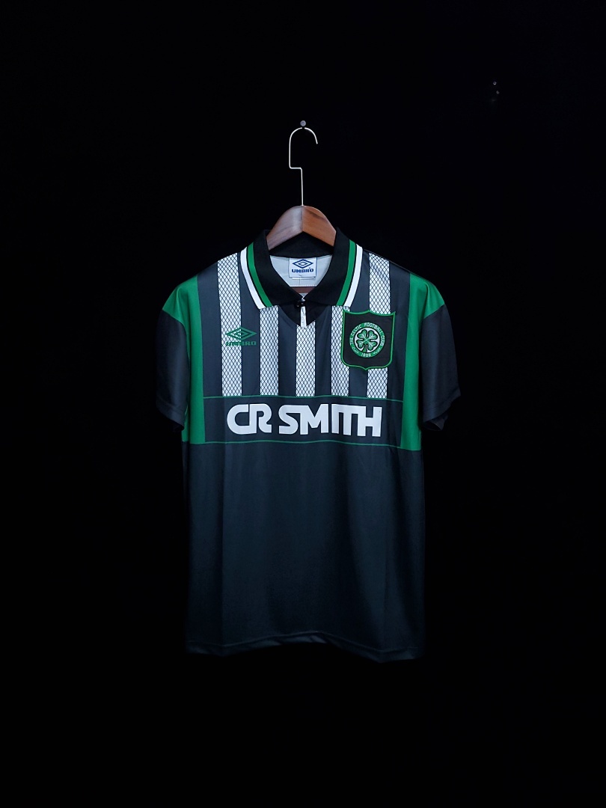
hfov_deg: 53.1
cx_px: 303
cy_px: 404
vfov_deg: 67.3
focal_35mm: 26
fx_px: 607
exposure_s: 1/30
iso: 200
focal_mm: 4.3
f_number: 1.5
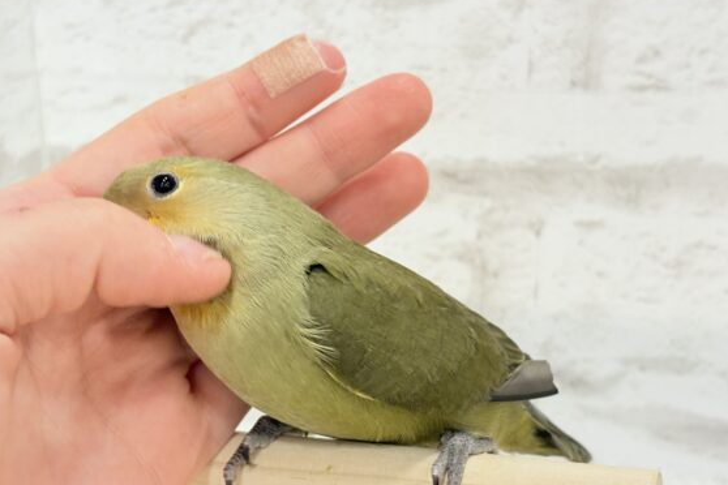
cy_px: 256
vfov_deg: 21.9
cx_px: 312
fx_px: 1254
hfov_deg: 32.3
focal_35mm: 62
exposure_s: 1/50
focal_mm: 5.96
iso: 50
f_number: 1.6
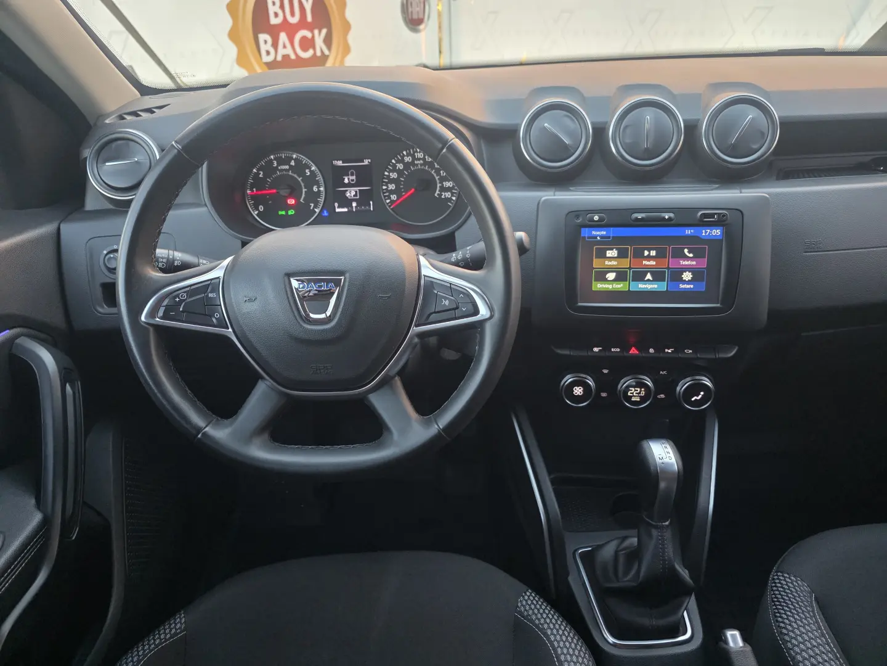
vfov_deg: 58.9
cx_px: 444
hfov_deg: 73.9
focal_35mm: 23
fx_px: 589
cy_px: 333
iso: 800
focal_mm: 6.3
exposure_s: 1/100
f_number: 1.7
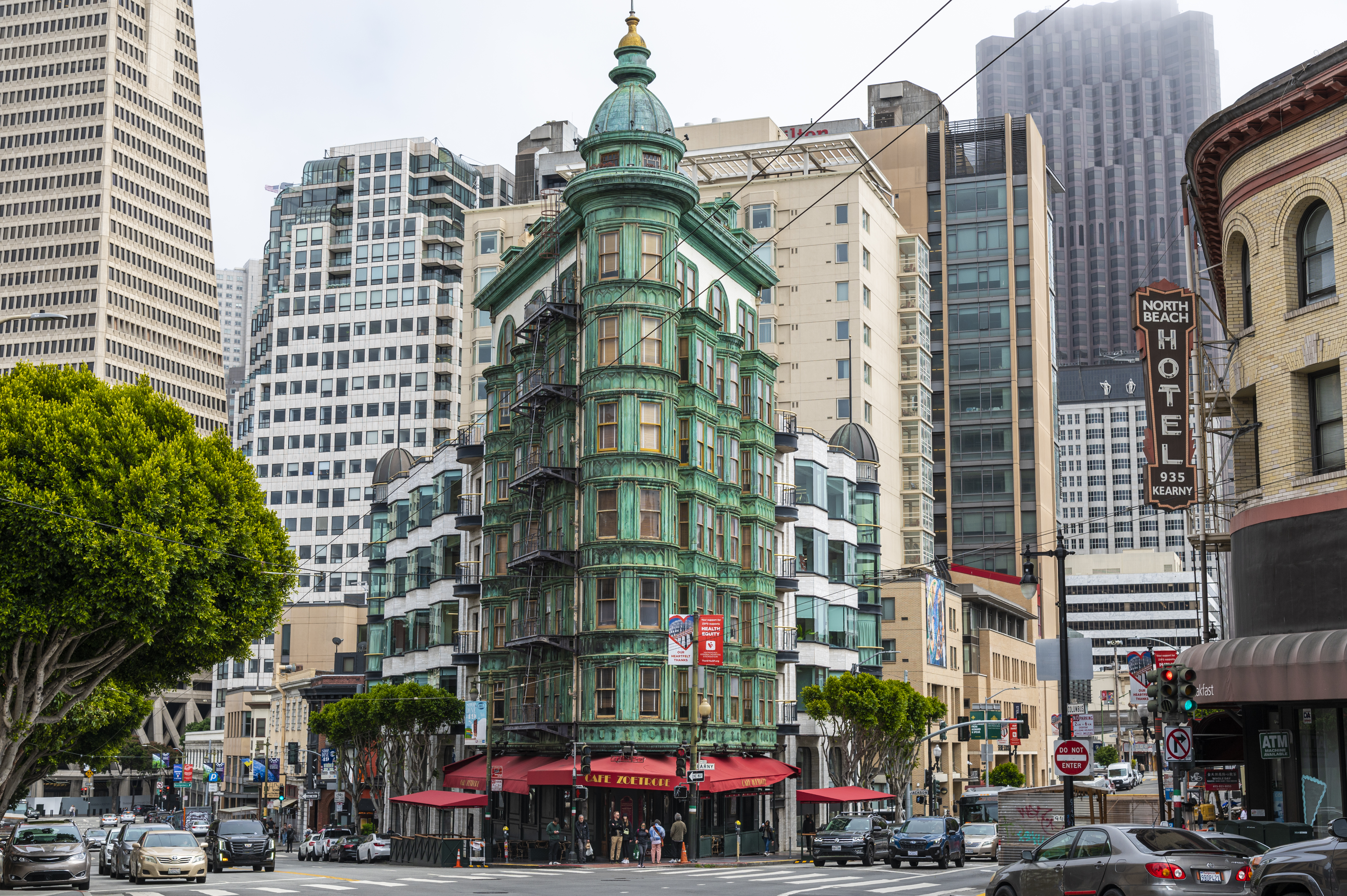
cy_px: 448
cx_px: 674
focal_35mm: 48
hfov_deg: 41.1
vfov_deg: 28.0
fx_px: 1795
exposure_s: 1/320
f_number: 8
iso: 200
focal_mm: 48
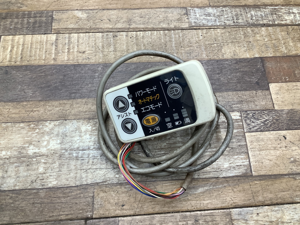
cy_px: 112
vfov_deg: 45.5
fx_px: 269
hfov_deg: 58.3
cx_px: 150
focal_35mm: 31
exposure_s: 1/50
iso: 80
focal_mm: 3.3
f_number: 2.4
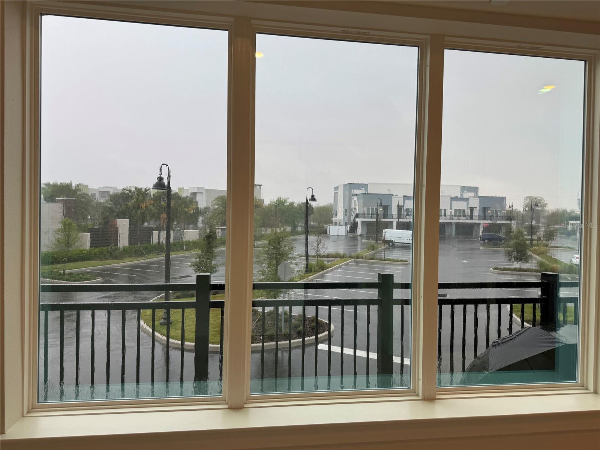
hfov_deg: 71.6
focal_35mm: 24
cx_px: 300
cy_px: 225
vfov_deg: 56.8
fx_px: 416
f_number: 1.78
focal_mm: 6.76
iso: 80
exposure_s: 1/318
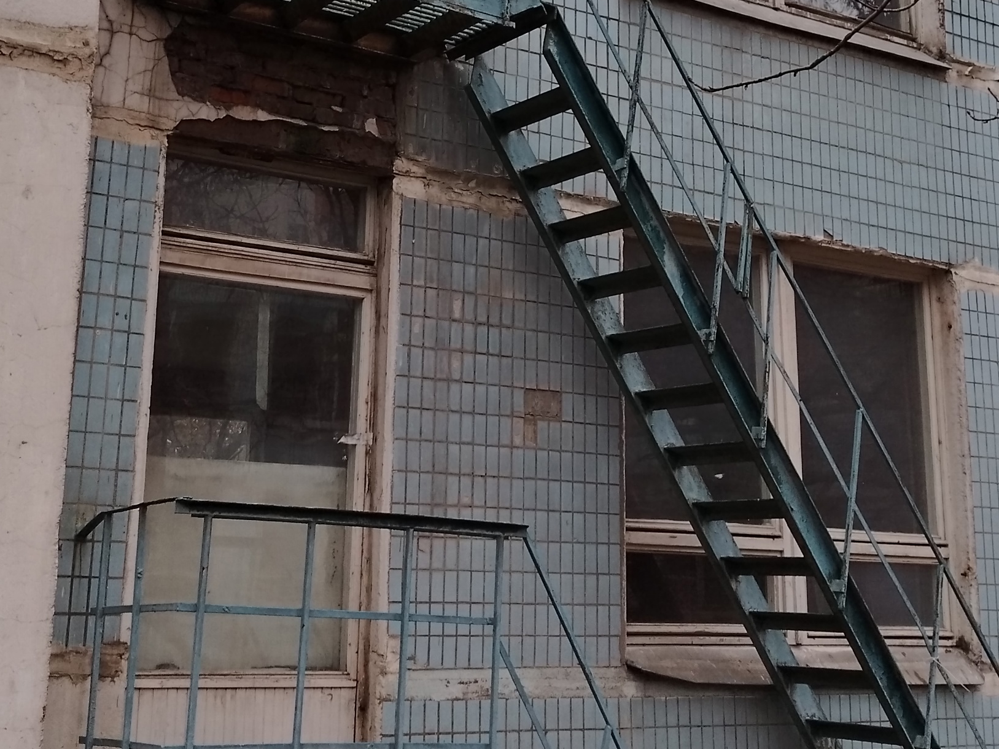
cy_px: 169
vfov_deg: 24.5
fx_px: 1703
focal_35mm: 59
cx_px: 486
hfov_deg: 32.7
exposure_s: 1/100
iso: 222
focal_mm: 5.25
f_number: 1.75
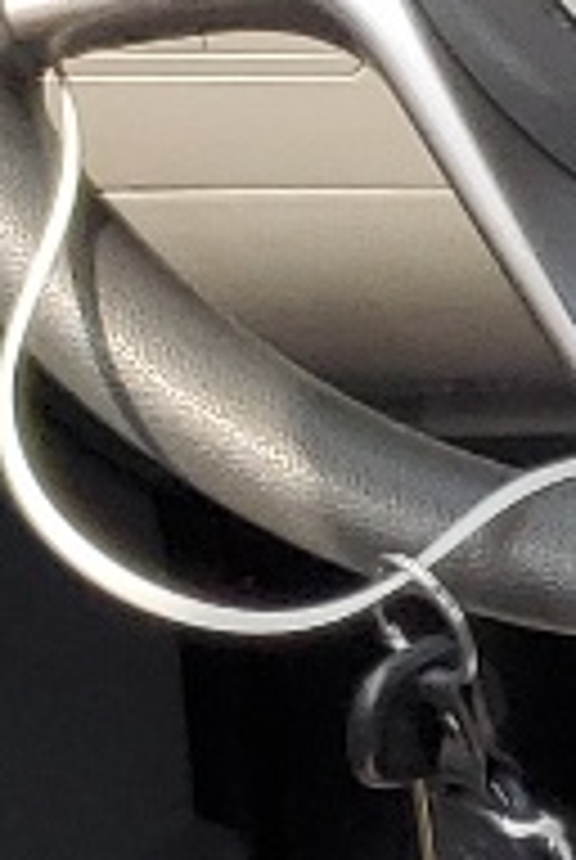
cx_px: 2475
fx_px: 5404
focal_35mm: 226
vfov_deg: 9.0
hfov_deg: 5.2
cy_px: 1072
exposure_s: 1/227
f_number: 1.5
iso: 50
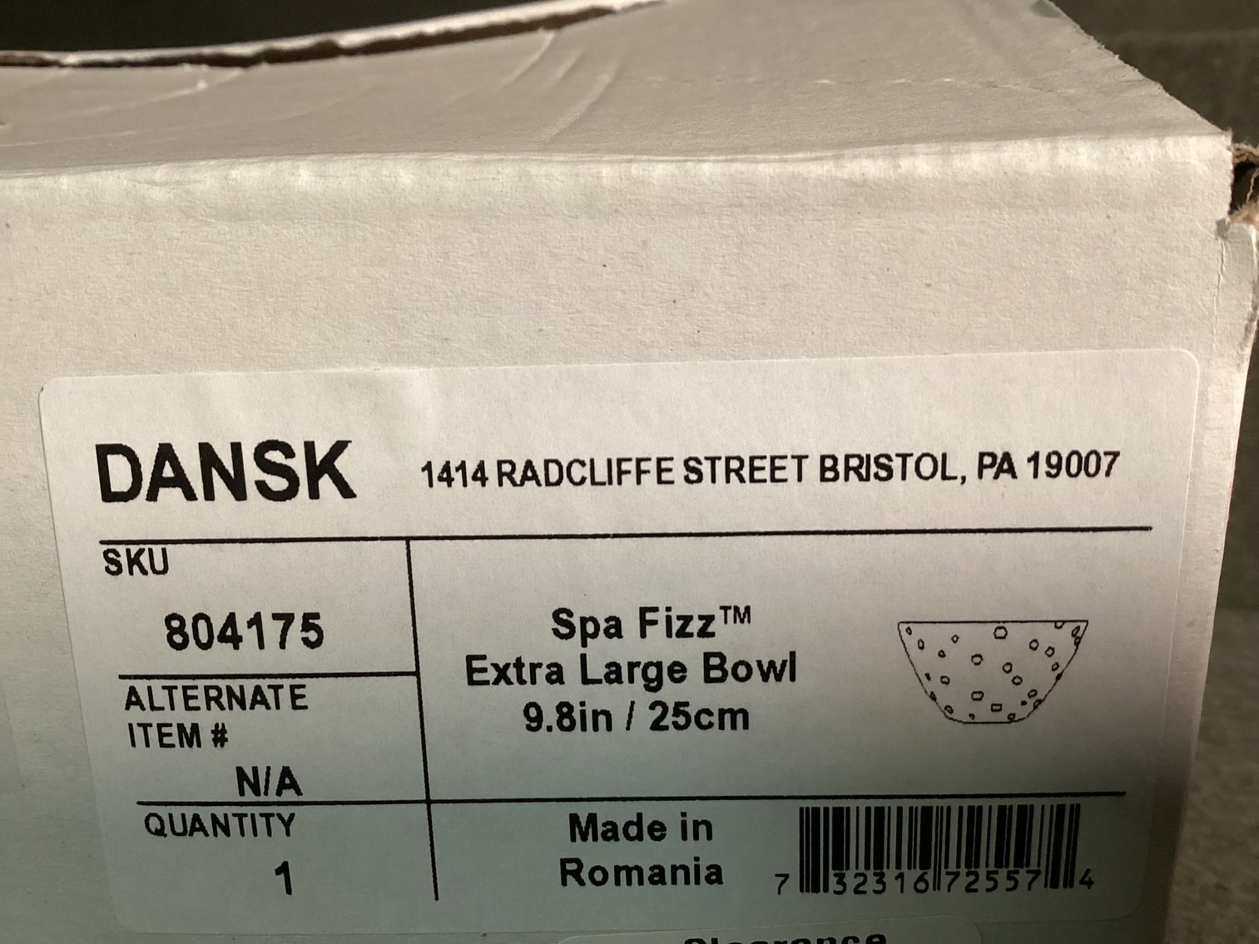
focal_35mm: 31
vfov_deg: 45.4
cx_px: 630
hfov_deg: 58.3
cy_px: 472
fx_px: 1128
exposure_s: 1/60
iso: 250
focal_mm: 3.3
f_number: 2.4
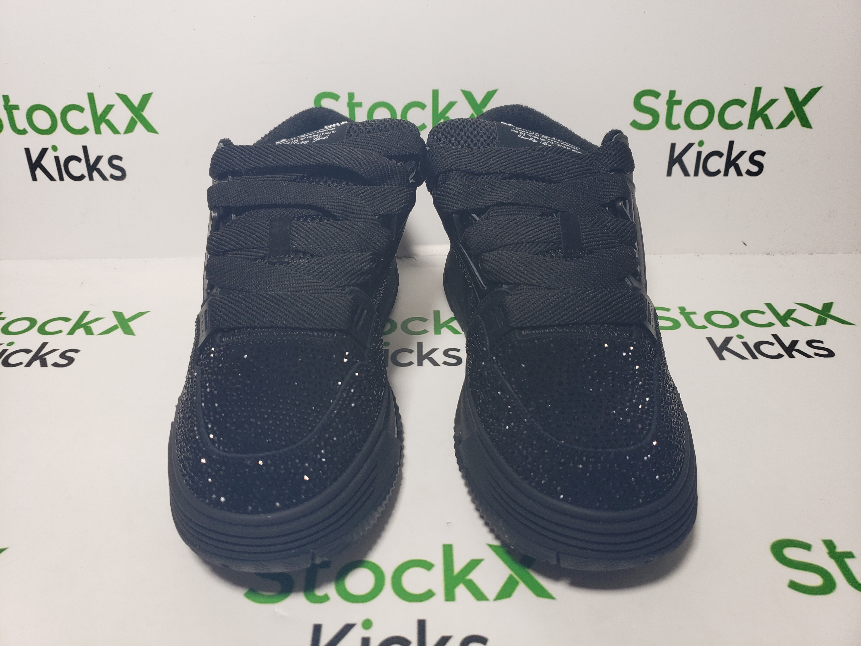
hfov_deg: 67.3
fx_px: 647
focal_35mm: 26
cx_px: 430
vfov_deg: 53.1
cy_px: 323
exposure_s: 1/362
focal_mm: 4.3
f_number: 1.5
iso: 50
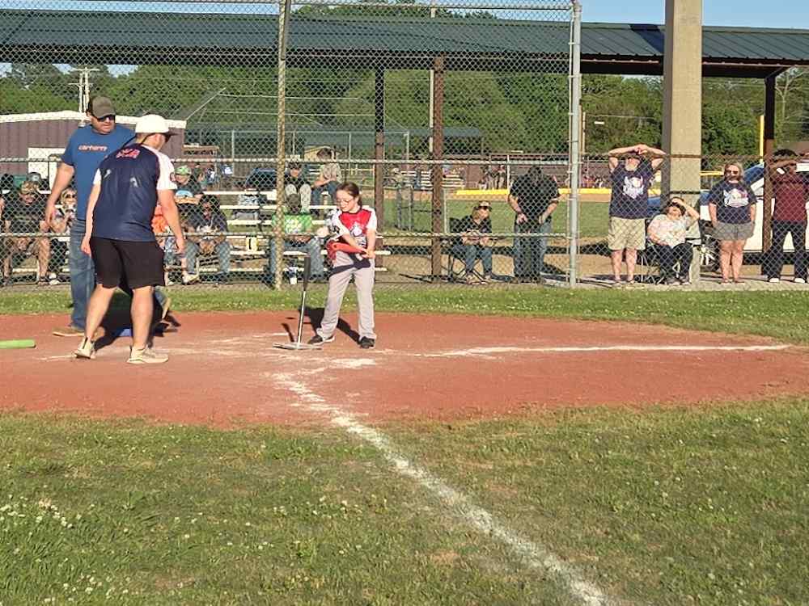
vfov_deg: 58.9
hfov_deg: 73.9
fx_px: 538
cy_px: 303
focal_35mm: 23
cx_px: 404
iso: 25
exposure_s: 1/2145
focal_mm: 5.4
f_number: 1.8
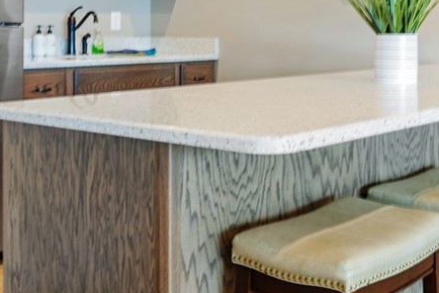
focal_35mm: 60
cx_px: 313
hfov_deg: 32.9
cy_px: 37
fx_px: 732
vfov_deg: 22.2
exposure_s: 1/2
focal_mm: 16
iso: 160
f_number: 5
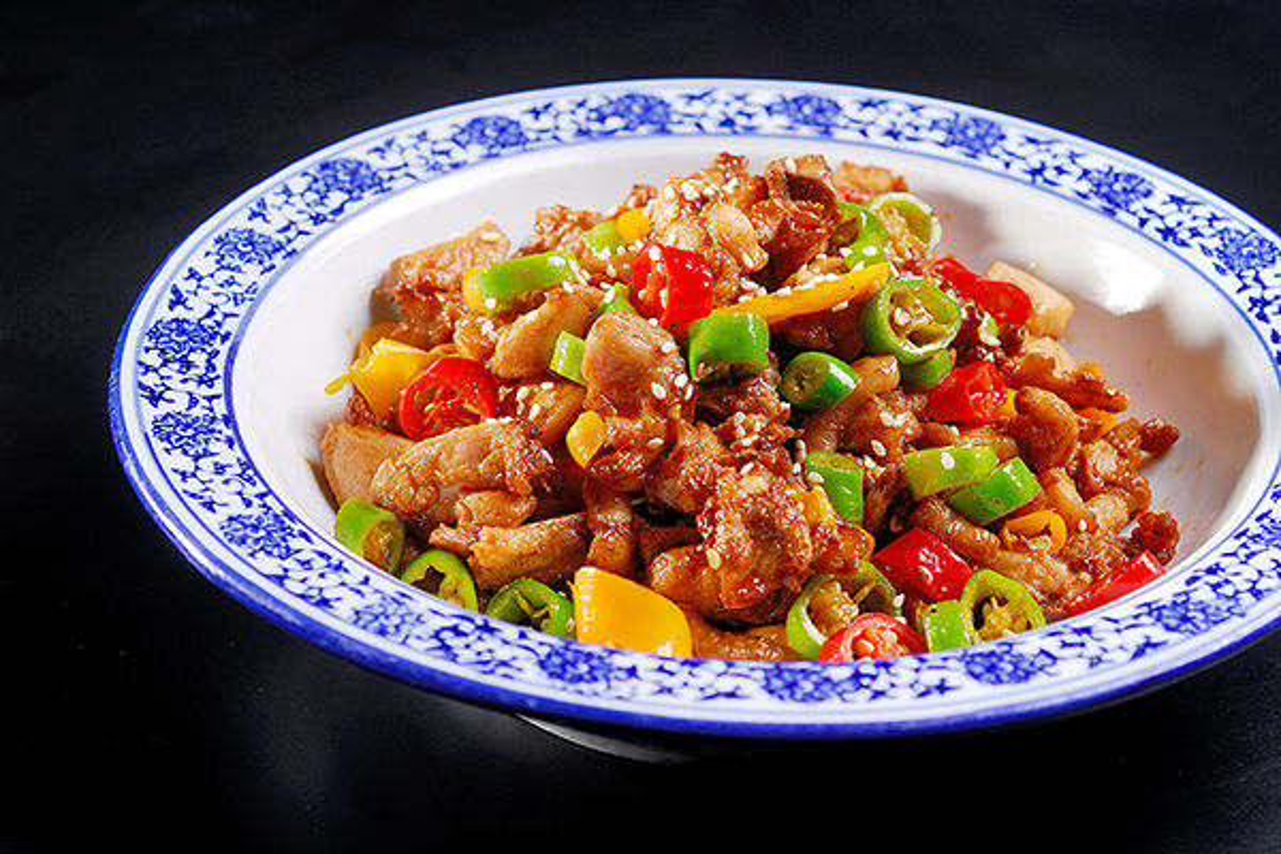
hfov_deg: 22.6
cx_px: 640
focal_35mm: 90
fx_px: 3202
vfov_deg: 15.2
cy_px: 427
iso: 125
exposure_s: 1/125
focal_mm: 60
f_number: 6.3
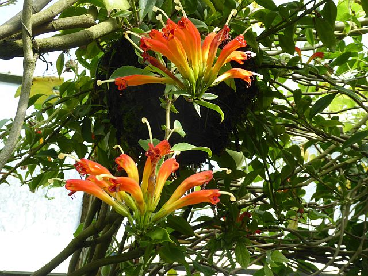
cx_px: 184
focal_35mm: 50
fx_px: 532
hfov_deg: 38.2
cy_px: 138
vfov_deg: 29.1
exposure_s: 1/100
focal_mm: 9
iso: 100
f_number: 4.1
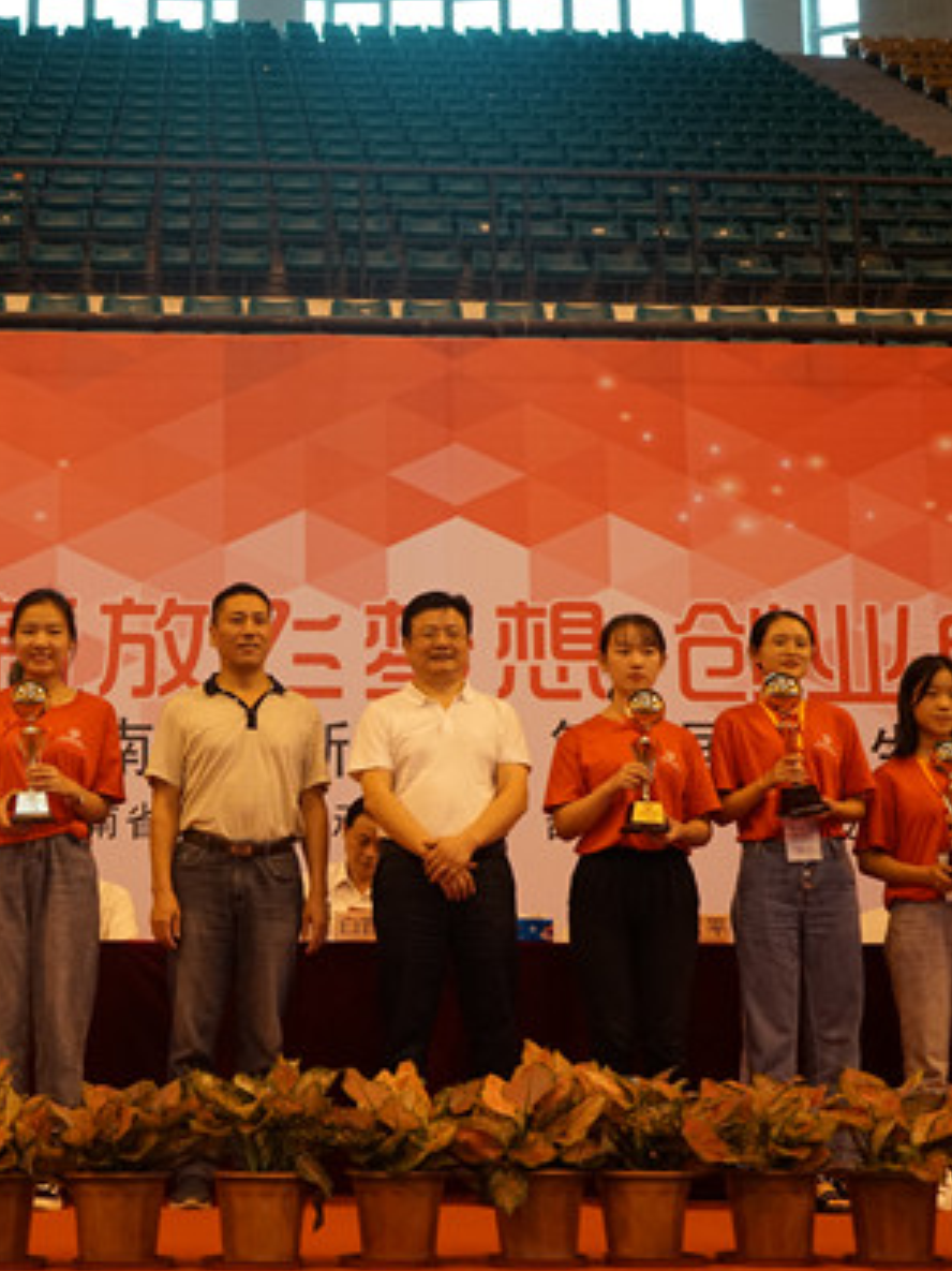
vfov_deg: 33.8
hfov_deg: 25.5
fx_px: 2091
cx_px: 296
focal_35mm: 57
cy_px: 631
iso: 2000
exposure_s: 1/160
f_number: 4
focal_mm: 39
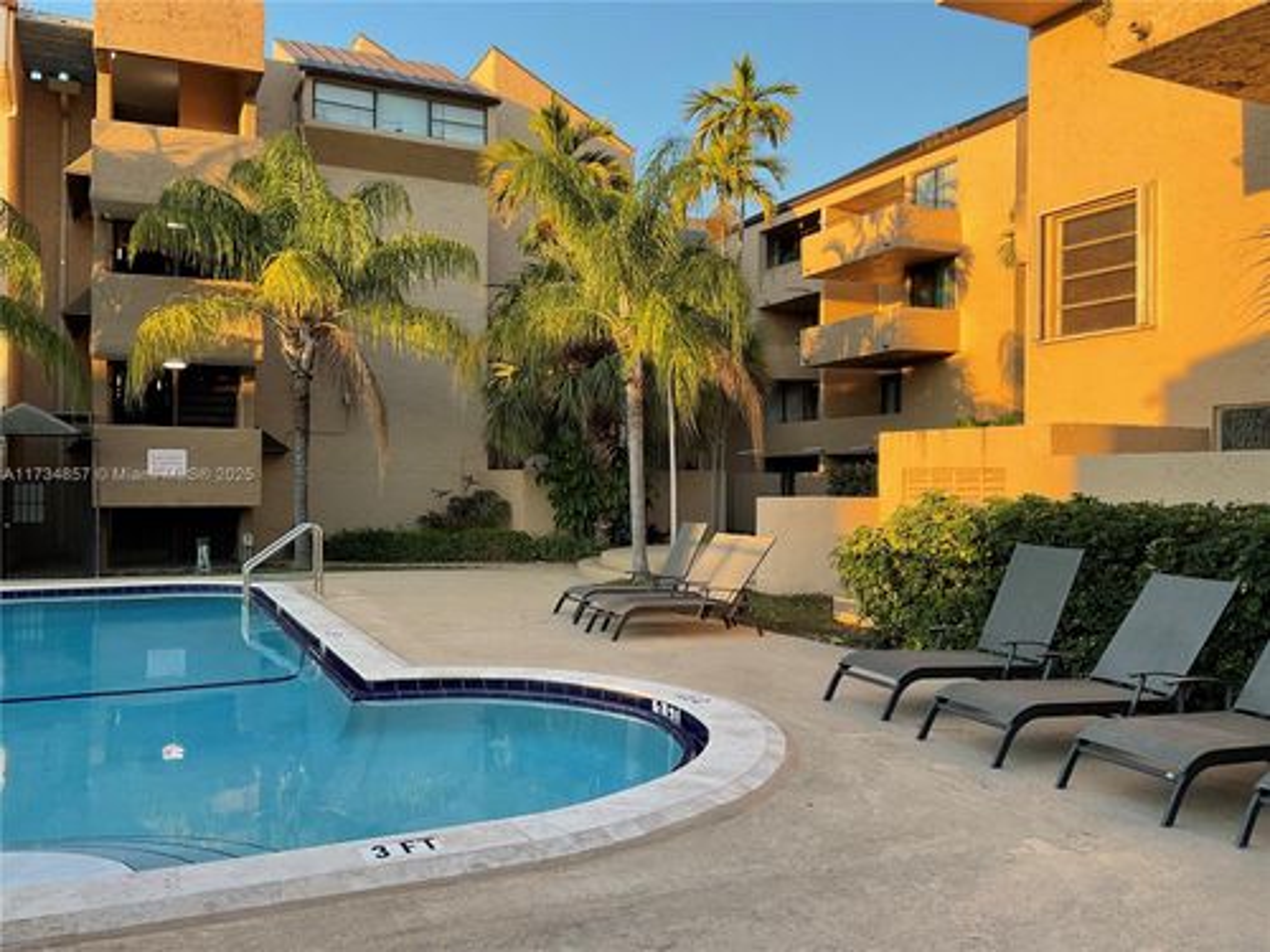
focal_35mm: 29
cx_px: 635
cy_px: 476
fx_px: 1064
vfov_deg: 48.2
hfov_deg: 61.7
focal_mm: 3
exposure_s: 1/176
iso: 16
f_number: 1.8
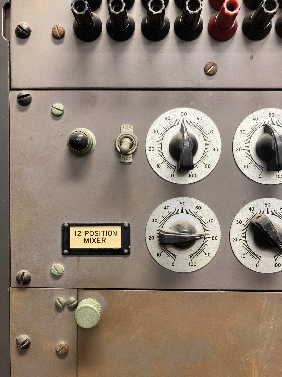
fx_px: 304
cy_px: 188
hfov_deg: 49.7
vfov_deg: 63.4
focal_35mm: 28
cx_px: 141
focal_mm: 3.99
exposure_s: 1/40
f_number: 1.8
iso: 250
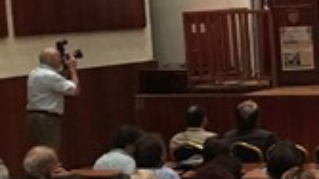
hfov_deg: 14.6
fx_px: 1083
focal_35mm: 128
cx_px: 584
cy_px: 74
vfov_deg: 9.5
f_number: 2.2
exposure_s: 1/17
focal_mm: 4.15
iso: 320
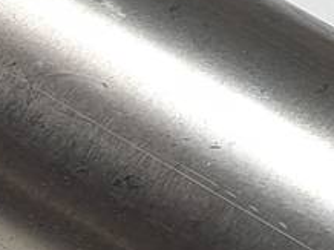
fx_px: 1658
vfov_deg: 8.6
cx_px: -316
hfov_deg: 10.6
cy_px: 20
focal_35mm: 172
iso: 50
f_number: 2.4
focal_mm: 4.3
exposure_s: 1/186
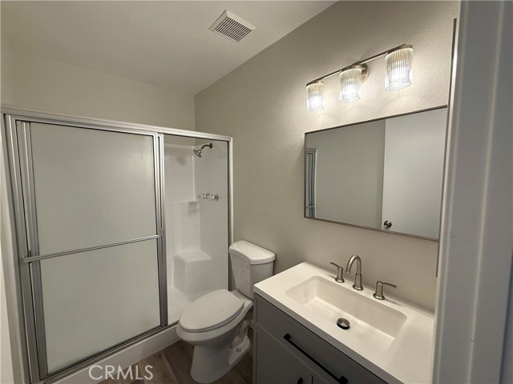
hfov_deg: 102.1
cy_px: 192
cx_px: 256
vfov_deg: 85.7
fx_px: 207
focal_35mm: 14
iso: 200
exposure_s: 1/120
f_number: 2.2
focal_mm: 2.22
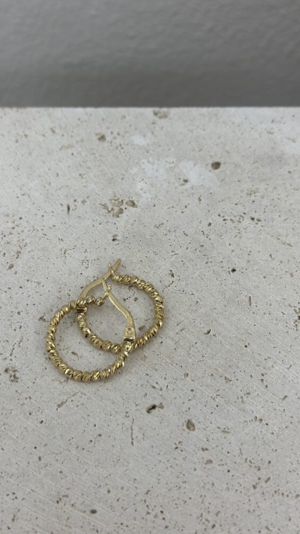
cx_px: 119
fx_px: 750
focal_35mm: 53
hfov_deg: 22.6
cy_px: 265
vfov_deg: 39.2
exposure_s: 1/521
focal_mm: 6.86
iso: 80
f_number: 1.78
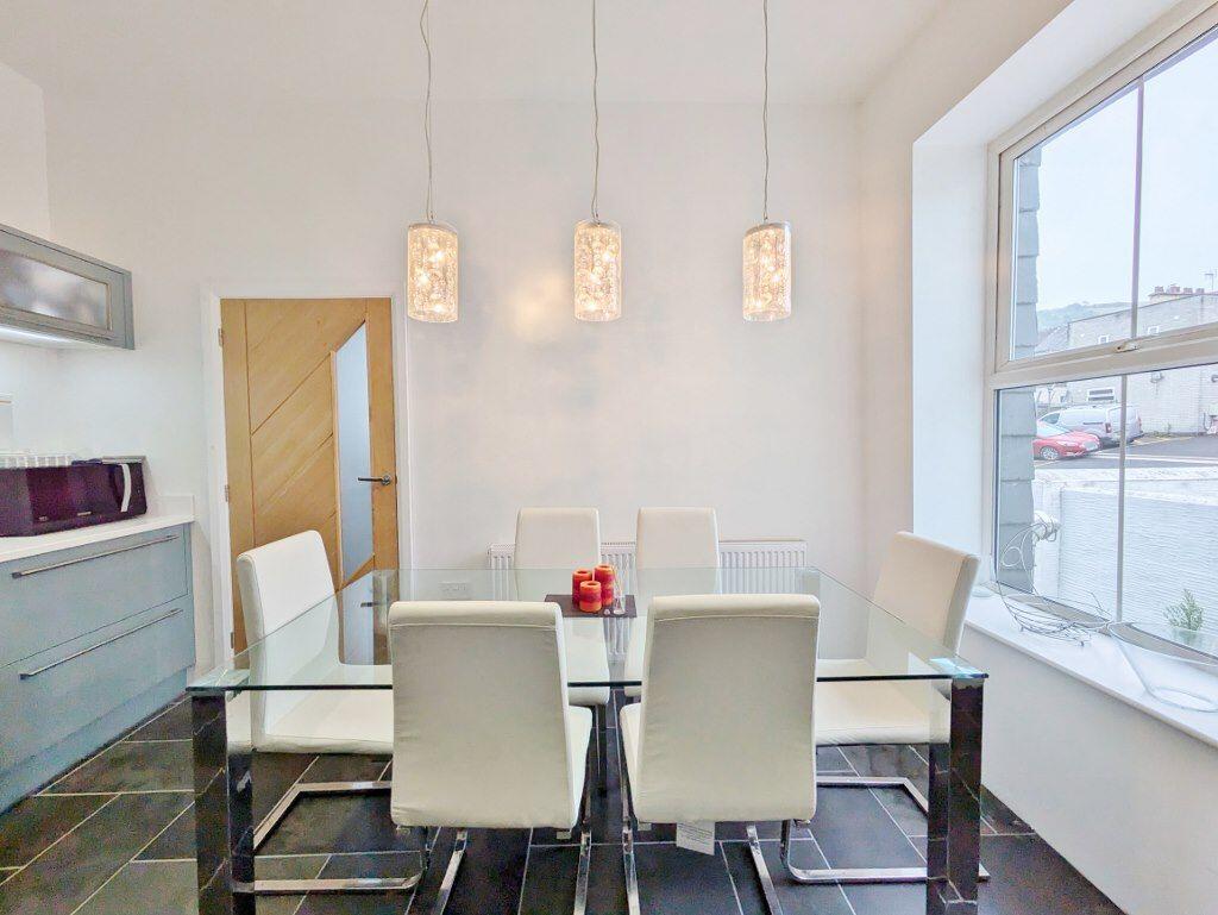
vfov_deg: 85.7
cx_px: 609
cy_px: 458
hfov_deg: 102.0
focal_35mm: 14
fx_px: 493
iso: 38
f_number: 2.2
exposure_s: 1/329
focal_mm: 1.83
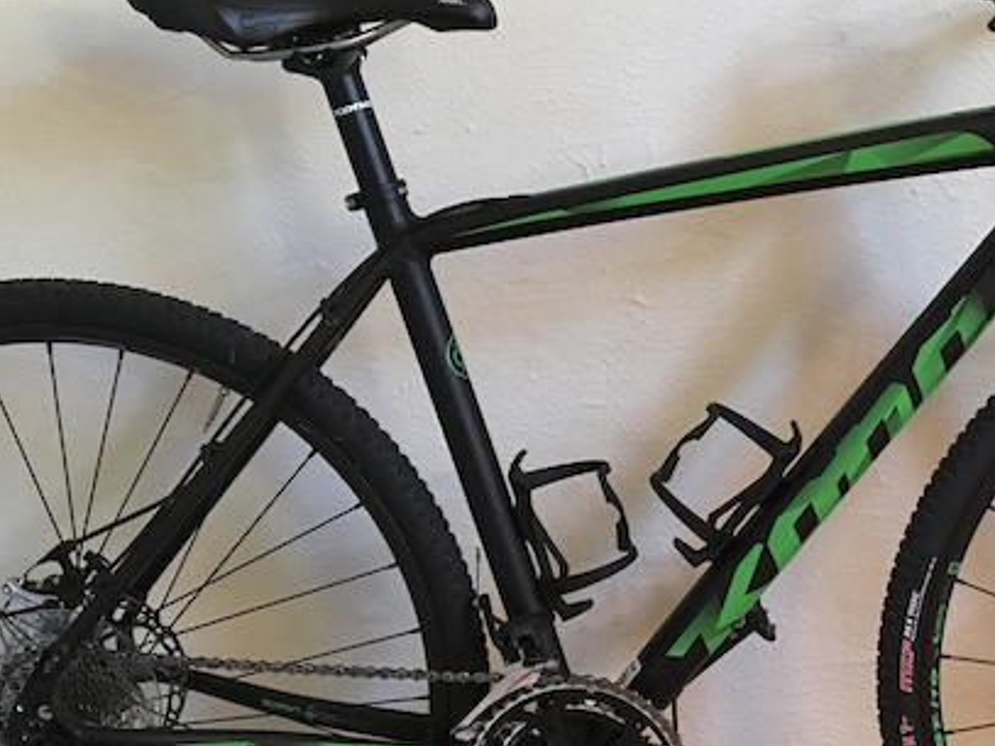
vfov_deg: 25.6
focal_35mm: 57
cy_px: 408
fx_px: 1638
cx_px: 704
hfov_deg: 33.3
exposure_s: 1/20
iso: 200
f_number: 2.2
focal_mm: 4.15
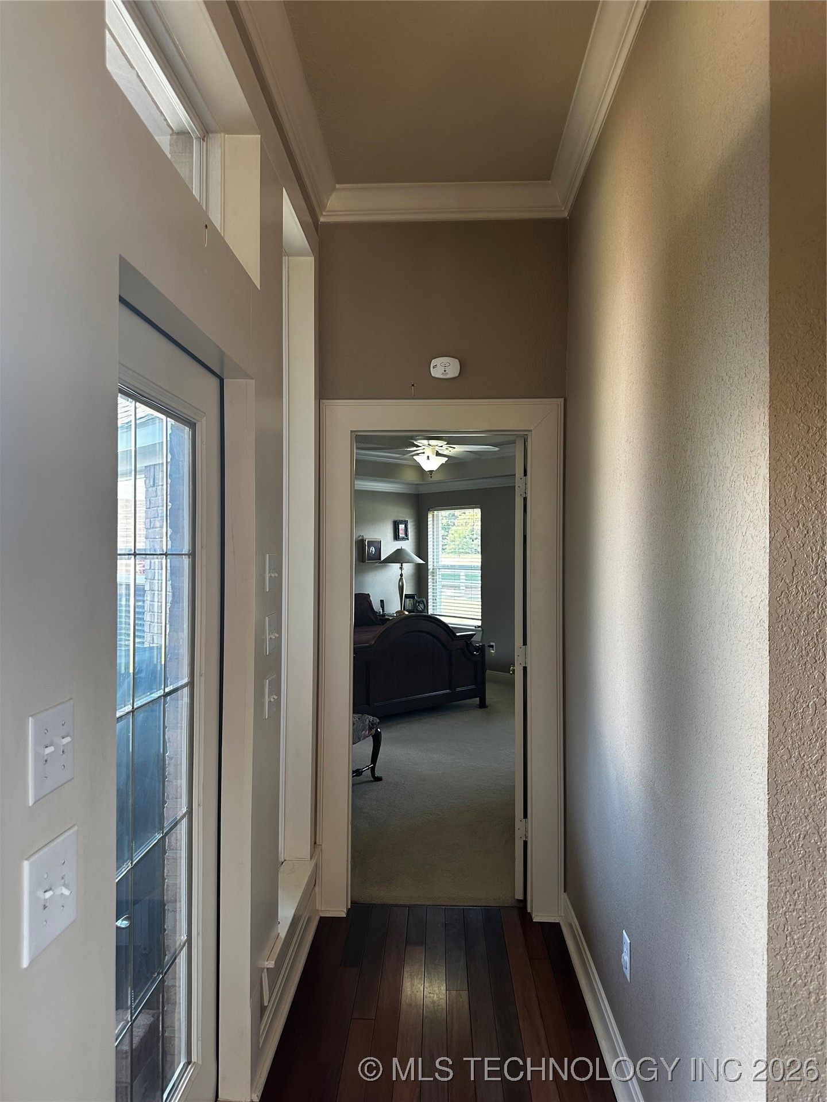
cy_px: 551
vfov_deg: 71.6
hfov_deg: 56.8
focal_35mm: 24
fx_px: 765
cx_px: 414
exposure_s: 1/120
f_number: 1.78
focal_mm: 6.86
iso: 160
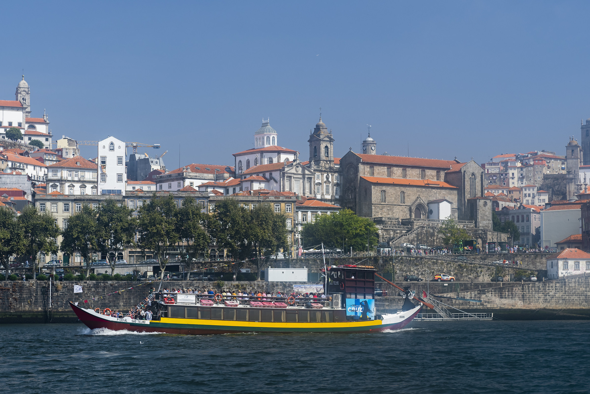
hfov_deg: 24.2
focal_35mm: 84
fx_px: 1377
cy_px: 197
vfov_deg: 16.3
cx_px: 295
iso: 160
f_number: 6.3
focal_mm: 56
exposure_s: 1/400
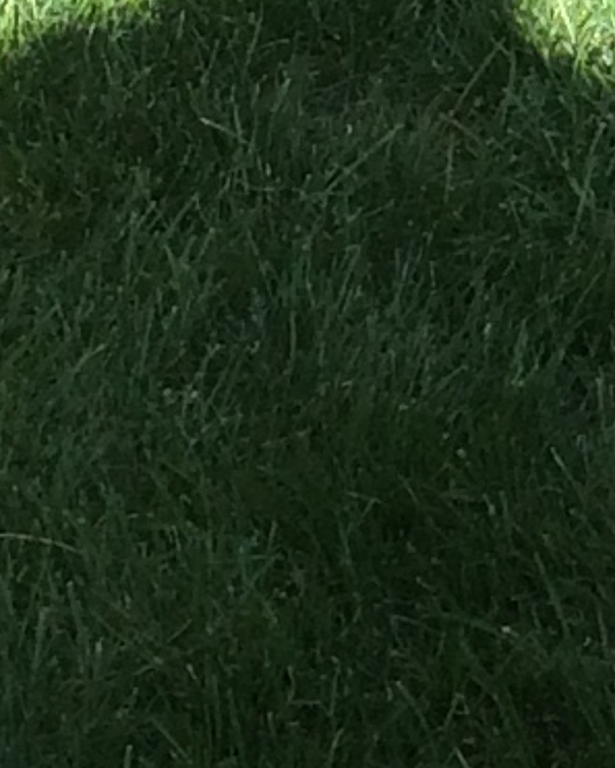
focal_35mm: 249
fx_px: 5663
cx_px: 1104
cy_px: -1687
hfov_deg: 6.1
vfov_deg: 6.9
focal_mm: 4.15
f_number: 2.2
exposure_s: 1/540
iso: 32
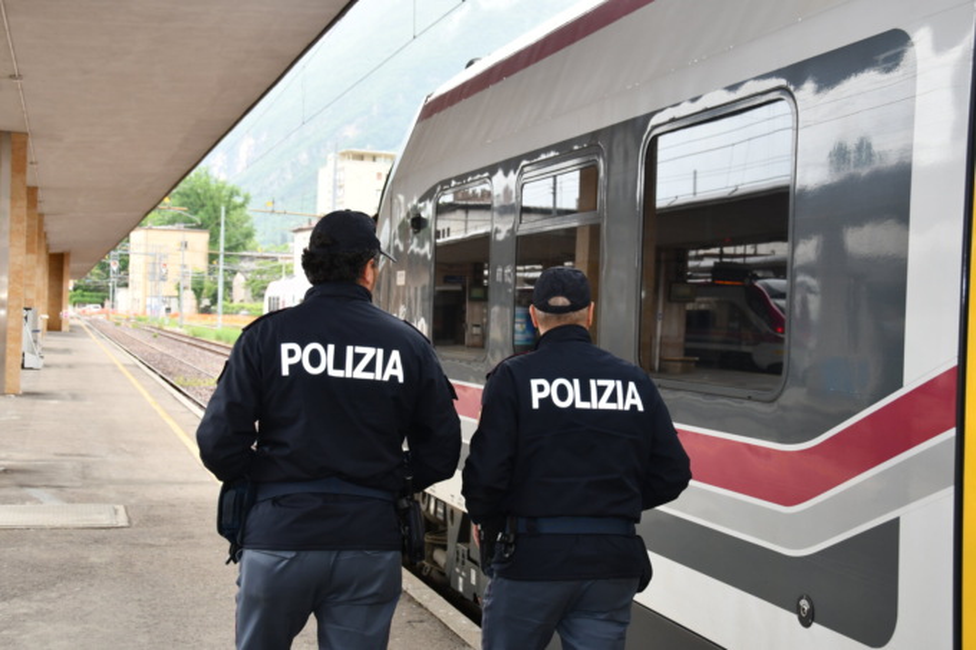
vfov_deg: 26.0
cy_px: 325
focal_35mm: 52
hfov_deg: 38.2
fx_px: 1409
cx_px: 488
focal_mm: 35
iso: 400
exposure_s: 1/100
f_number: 5.6
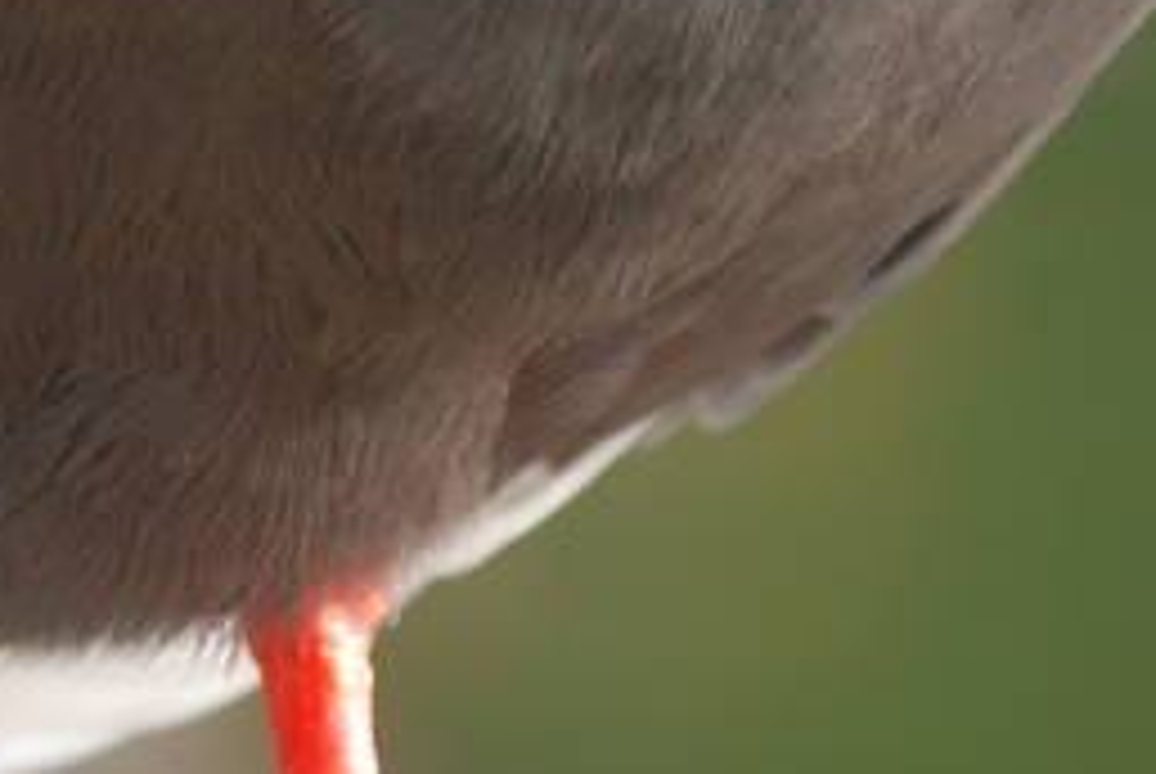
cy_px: -893
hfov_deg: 1.6
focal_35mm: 1263
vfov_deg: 1.1
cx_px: 1336
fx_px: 40606
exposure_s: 1/200
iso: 200
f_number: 4.5
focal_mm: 135
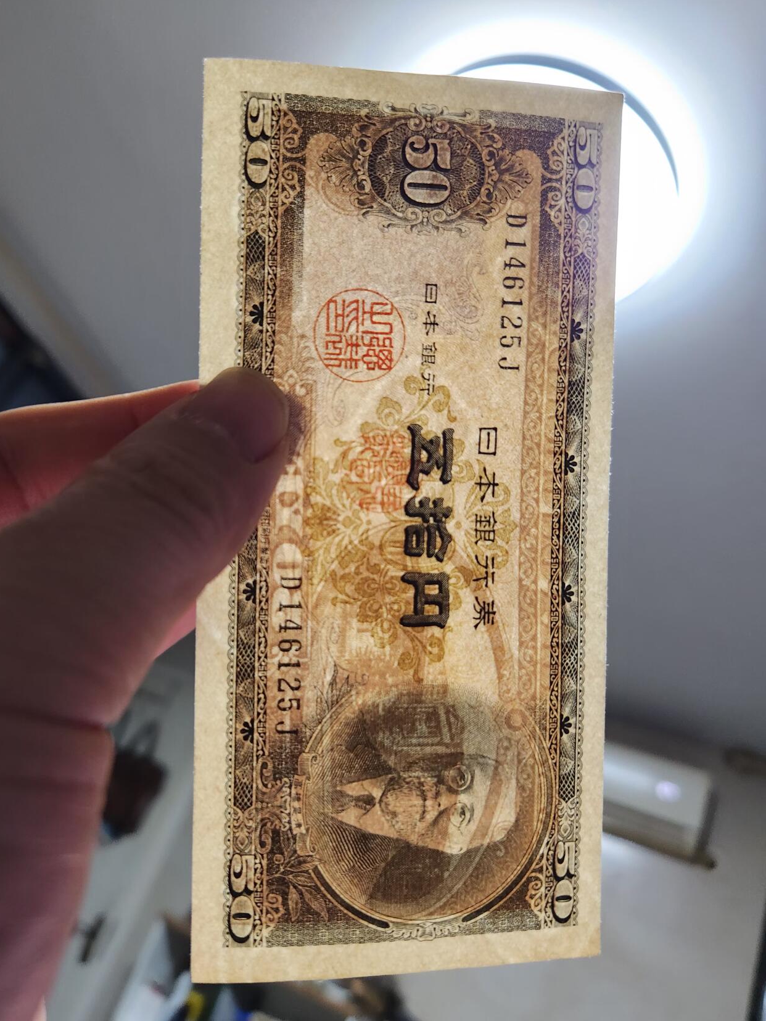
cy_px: 521
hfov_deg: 54.8
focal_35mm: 25
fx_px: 738
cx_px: 353
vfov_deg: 69.4
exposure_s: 1/50
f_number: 1.8
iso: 640
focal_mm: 5.4
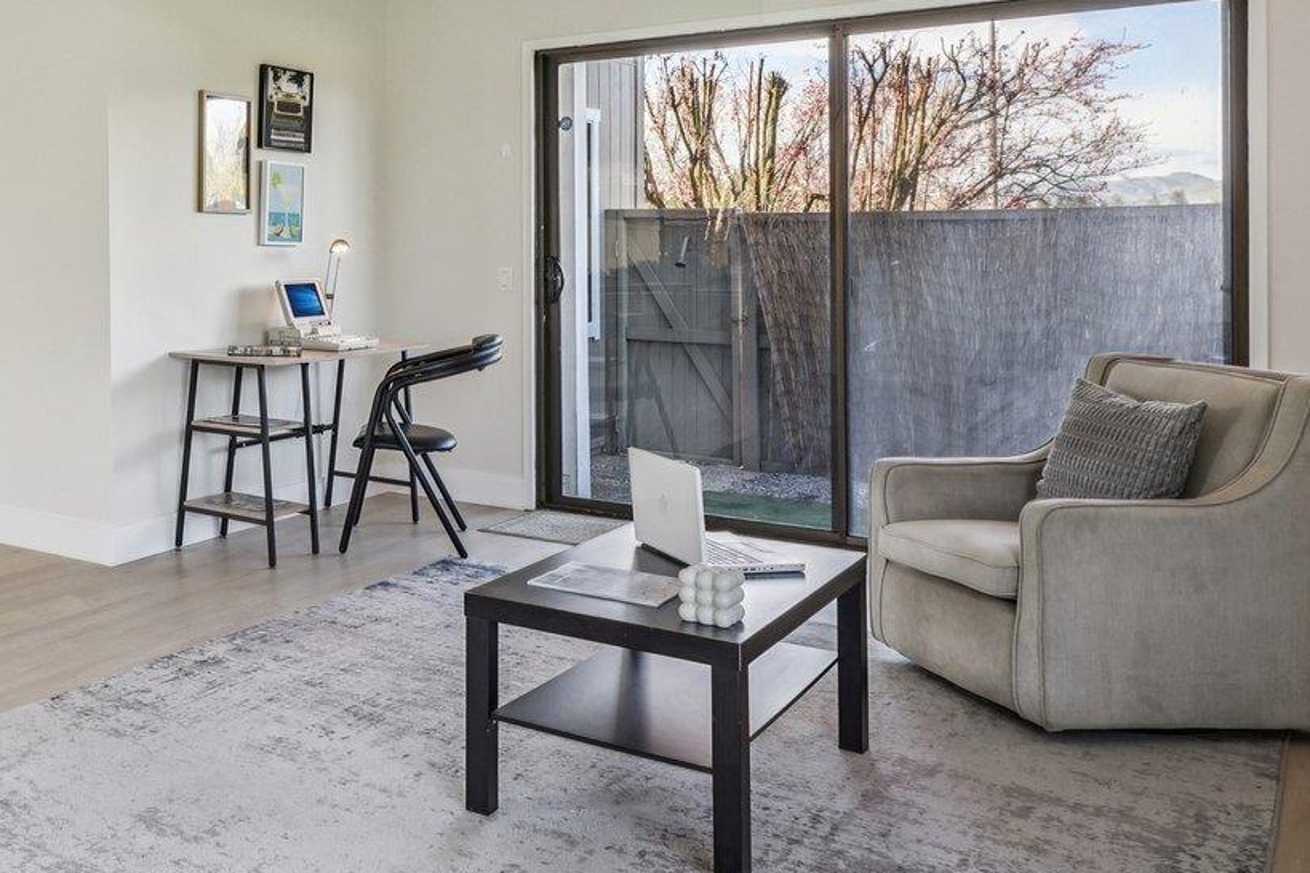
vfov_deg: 37.0
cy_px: 220
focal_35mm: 35
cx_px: 176
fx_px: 1274
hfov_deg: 49.6
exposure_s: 1/100
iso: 640
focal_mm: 14
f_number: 8
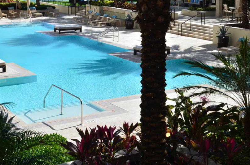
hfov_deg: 29.3
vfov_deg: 19.3
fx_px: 478
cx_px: 113
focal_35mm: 69
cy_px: 19
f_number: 11
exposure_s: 1/125
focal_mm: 24
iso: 110
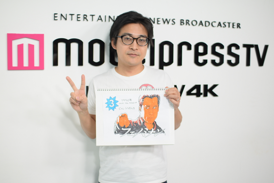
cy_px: 92
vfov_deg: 29.9
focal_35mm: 45
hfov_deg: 43.6
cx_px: 137
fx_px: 343
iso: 100
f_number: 1.8
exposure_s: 1/200
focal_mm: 30
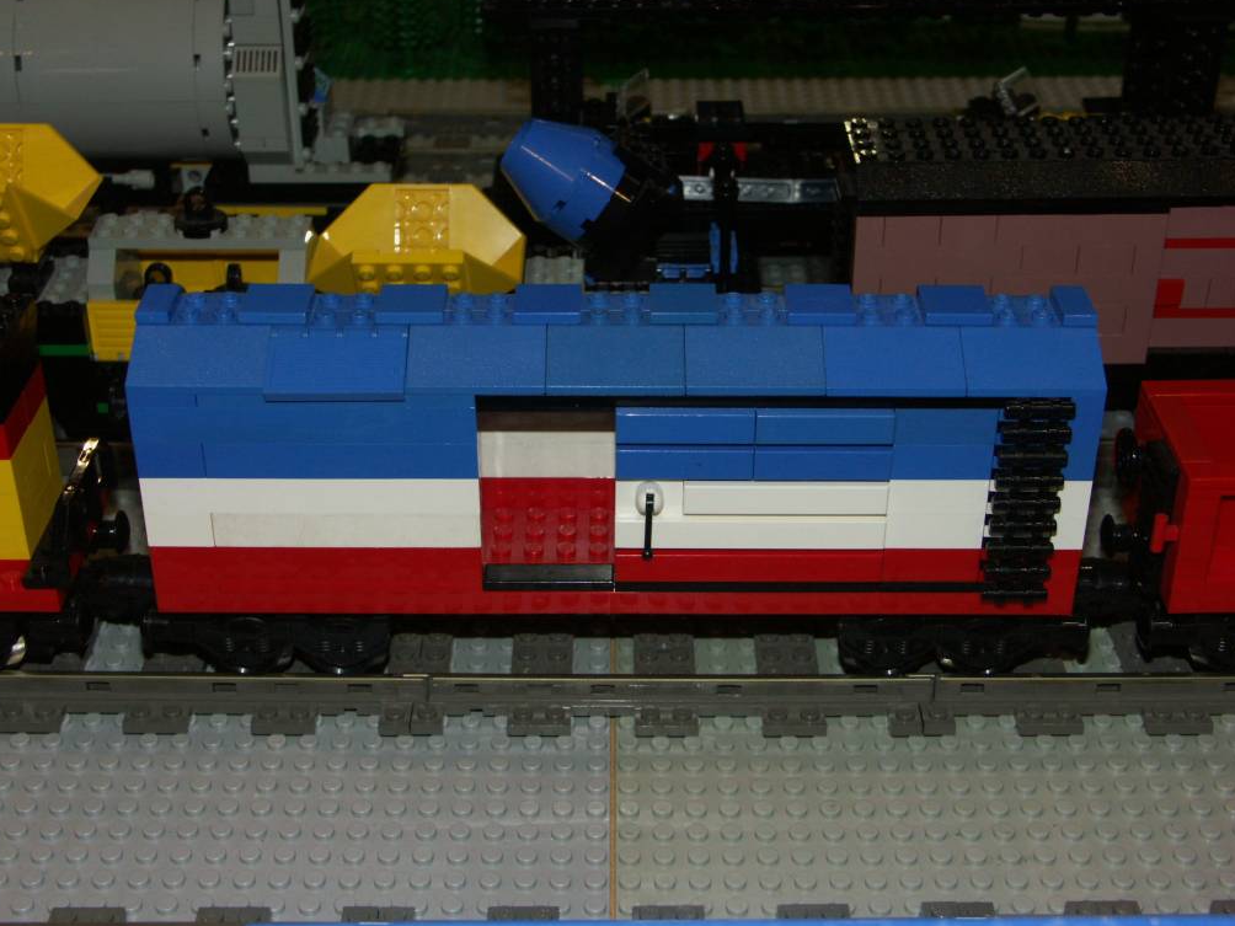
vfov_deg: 28.6
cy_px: 456
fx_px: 1820
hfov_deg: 37.5
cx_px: 610
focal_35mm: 51
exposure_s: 1/50
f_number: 4.5
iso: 200
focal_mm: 12.81
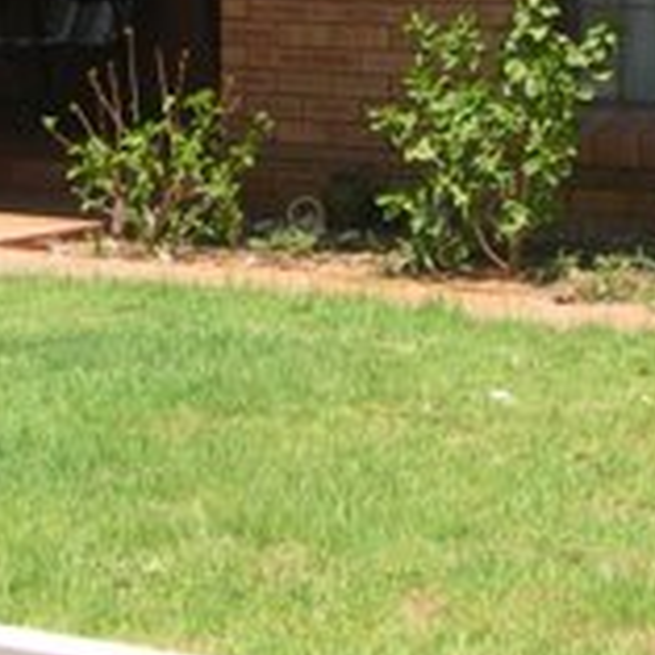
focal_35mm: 171
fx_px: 3661
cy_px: -284
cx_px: 380
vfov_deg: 10.0
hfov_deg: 10.2
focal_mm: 7.8
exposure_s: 1/296
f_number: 4.8
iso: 50
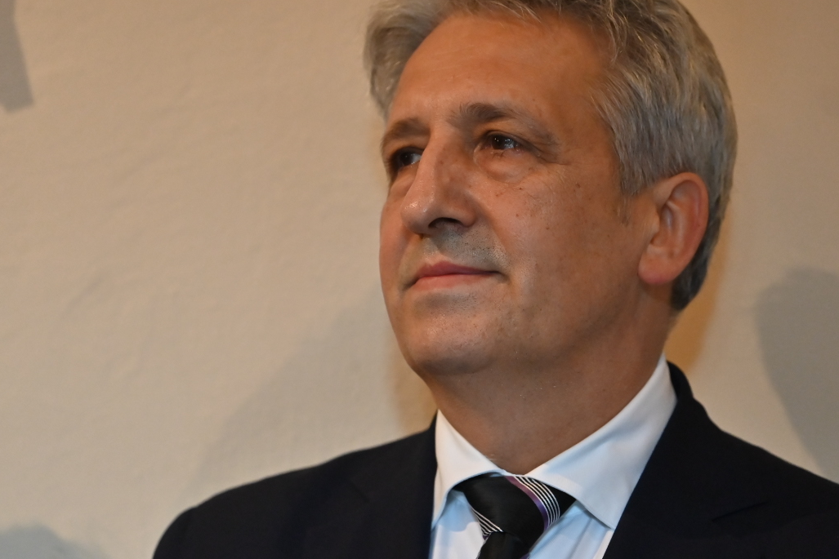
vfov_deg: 4.8
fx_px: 6619
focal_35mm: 284
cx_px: 501
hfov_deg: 7.3
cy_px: 304
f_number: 2.8
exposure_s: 1/200
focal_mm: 180
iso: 2200
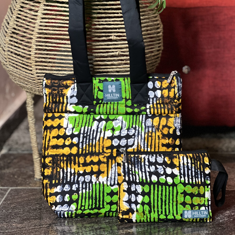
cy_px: 97
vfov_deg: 17.7
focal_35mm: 98
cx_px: 124
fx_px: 753
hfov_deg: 17.7
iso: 500
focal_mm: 9
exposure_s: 1/14
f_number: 2.8
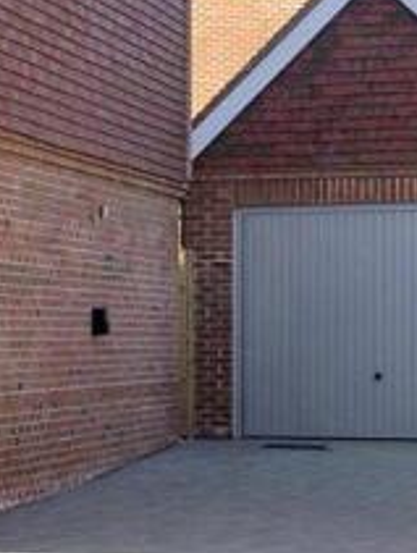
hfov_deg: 8.8
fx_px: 2423
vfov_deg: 12.8
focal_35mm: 151
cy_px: -59
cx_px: -611
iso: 320
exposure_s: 1/80
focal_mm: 32.5
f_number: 14
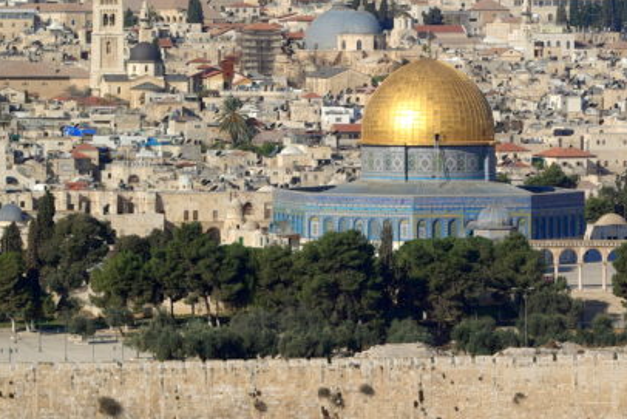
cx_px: 439
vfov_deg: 5.8
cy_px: 157
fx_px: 4147
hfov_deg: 8.6
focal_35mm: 238
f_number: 16
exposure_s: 1/180
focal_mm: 75
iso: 100
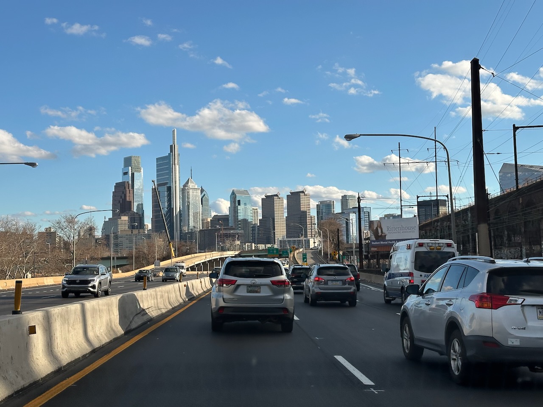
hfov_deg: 39.7
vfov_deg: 30.3
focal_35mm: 48
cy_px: 204
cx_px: 272
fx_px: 753
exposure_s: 1/2976
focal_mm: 6.86
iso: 64
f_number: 1.78
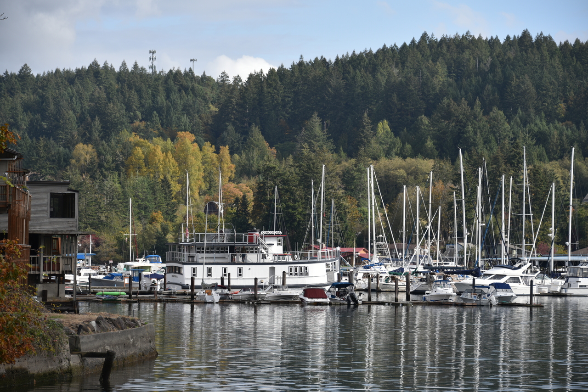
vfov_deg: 9.5
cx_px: 294
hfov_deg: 14.2
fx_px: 2369
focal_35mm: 145
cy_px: 196
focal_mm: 145
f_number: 6.3
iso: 100
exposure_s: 1/320
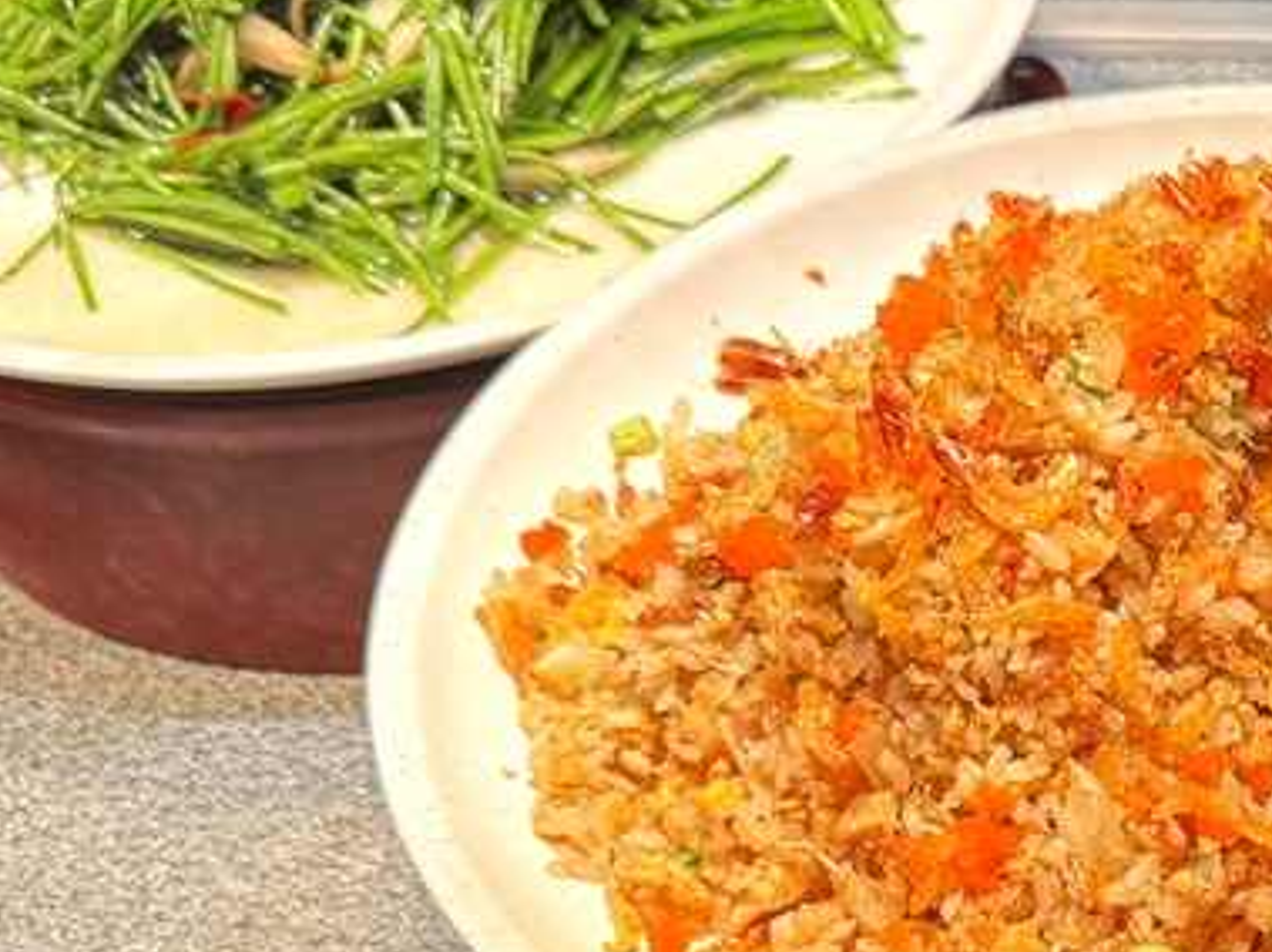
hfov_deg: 21.7
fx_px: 2975
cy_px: 942
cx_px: 1661
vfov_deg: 17.8
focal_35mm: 81
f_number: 1.78
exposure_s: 1/120
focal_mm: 6.76
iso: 80
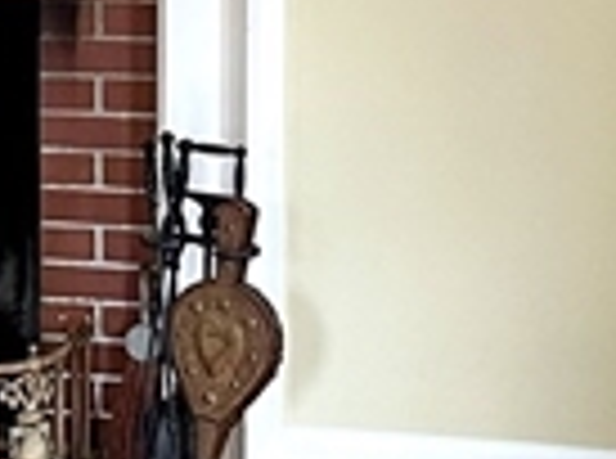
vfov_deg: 8.2
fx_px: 3195
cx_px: -175
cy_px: -45
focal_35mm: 180
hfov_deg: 10.8
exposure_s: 1/60
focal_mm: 6.86
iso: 250
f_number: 1.78
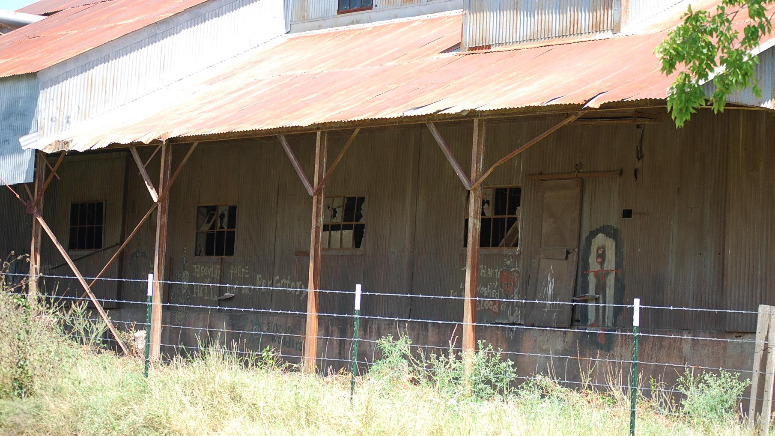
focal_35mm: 93
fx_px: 1902
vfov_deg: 13.1
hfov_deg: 23.0
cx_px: 403
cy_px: 190
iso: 100
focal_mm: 55
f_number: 4
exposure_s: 1/160
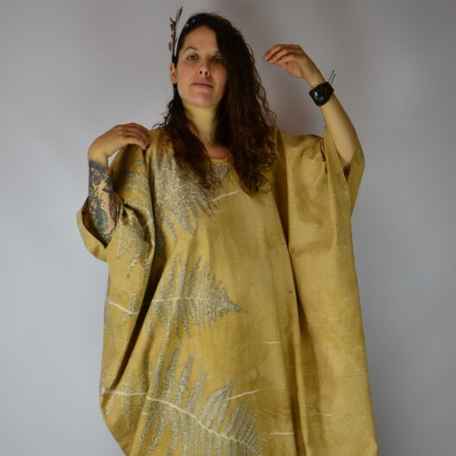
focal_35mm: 76
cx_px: 211
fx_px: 1129
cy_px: 339
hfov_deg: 22.8
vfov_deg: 22.6
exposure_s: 1/125
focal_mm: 35
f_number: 1.8
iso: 100
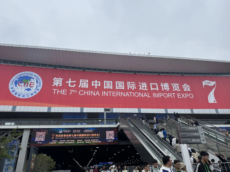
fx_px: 159
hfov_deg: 71.6
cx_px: 115
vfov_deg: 56.8
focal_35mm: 24
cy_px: 86
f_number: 1.78
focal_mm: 6.76
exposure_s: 1/1923
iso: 80
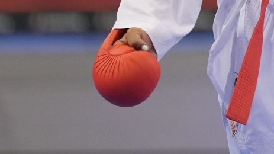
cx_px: 333
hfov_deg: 2.6
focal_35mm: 815
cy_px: -191
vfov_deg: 1.5
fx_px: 5919
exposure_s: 1/1000
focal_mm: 200
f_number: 2.8
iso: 3200
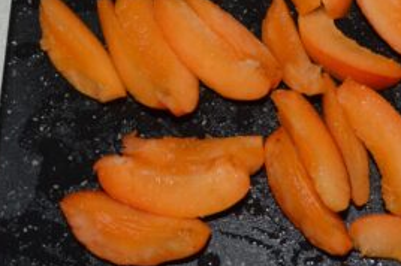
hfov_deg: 19.8
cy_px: 92
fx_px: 1135
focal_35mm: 102
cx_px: 316
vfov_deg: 13.4
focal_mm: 26
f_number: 8
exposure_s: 1/60
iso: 100
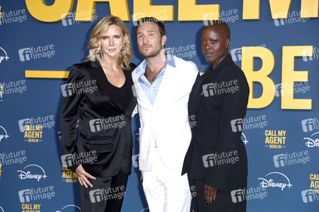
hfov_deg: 19.5
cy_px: 106
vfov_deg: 13.0
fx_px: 930
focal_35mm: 105
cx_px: 160
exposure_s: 1/200
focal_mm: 105
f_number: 5.6
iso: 800
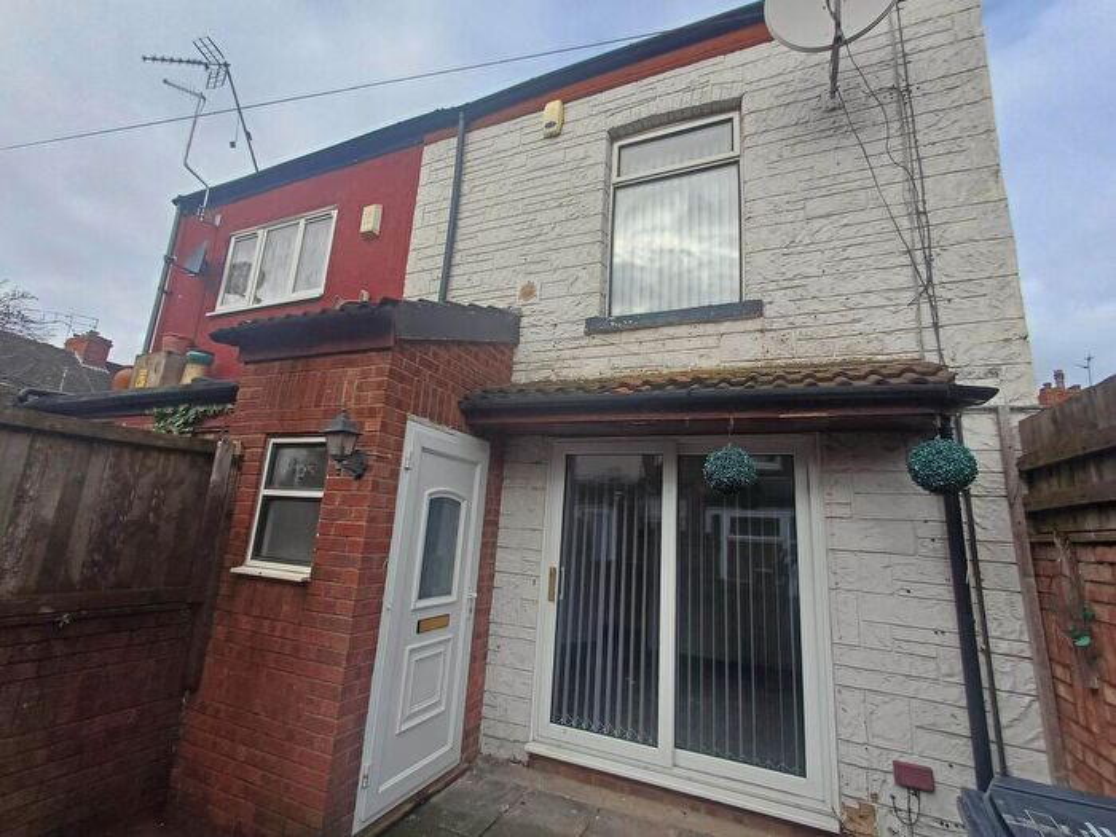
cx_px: 558
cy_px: 418
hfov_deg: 94.5
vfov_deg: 78.1
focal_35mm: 16
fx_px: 516
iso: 40
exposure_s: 1/557
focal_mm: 1.64
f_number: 2.2
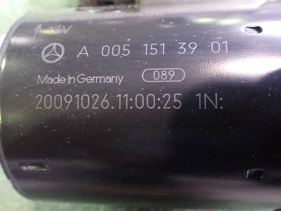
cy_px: 103
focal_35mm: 34
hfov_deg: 53.9
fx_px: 276
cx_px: 134
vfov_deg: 41.8
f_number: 2.3
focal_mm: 5.4
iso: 1000
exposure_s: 1/30
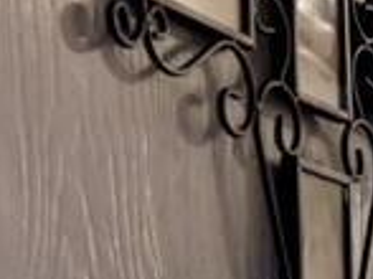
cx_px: 1208
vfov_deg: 7.8
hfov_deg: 8.6
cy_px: 581
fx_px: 1949
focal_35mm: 181
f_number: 1.6
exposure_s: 1/60
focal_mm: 5.96
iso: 400
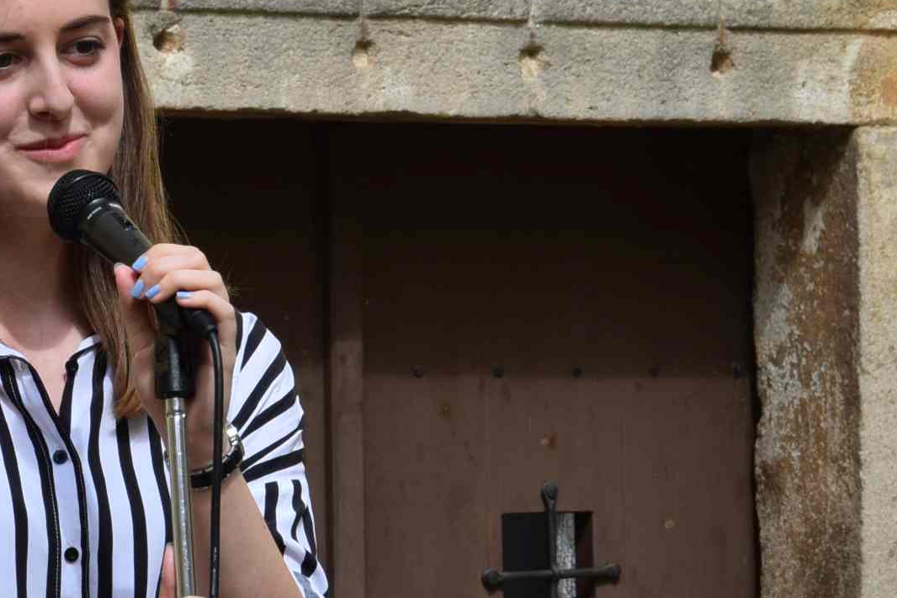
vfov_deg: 4.1
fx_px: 8397
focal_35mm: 337
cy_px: 183
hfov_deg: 6.1
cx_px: 40
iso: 200
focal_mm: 80
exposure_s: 1/400
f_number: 10
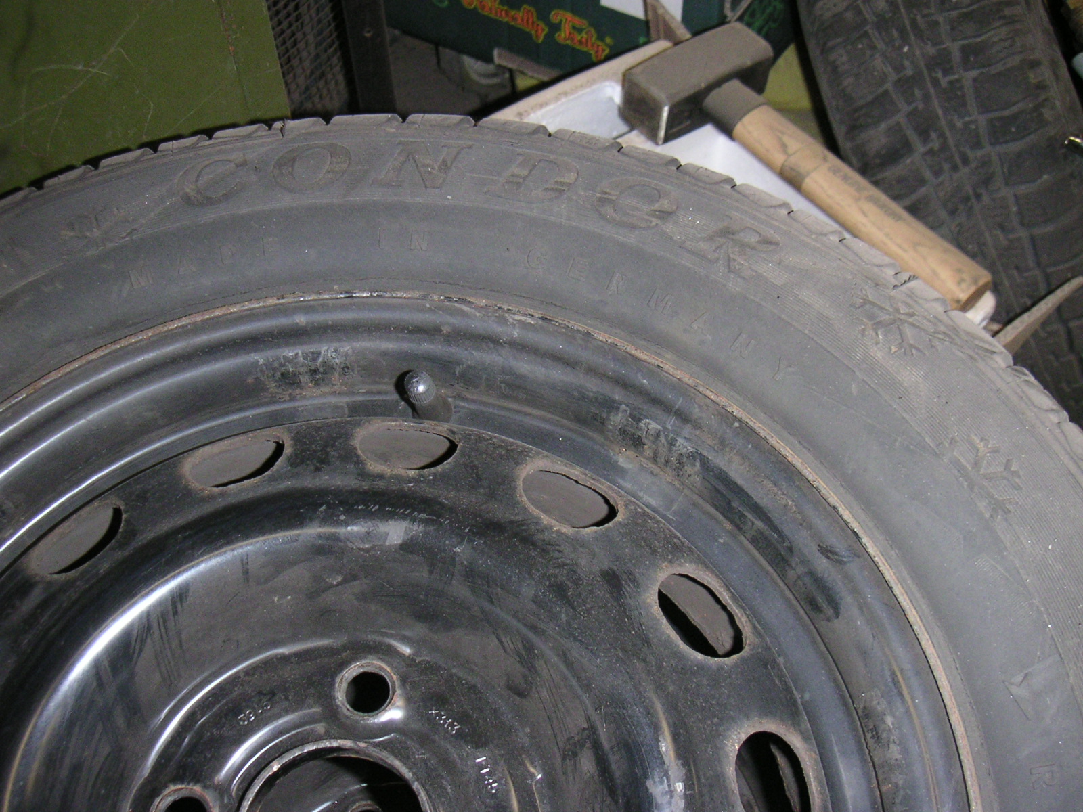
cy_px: 406
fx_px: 1158
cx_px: 542
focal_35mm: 37
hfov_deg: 50.1
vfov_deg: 38.7
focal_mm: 5.7
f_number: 2.8
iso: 160
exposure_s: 1/45
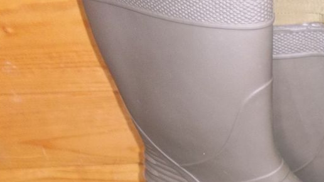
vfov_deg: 20.8
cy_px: 144
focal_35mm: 57
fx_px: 490
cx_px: 295
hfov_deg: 34.5
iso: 160
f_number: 3.5
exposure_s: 1/30
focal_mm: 4.9
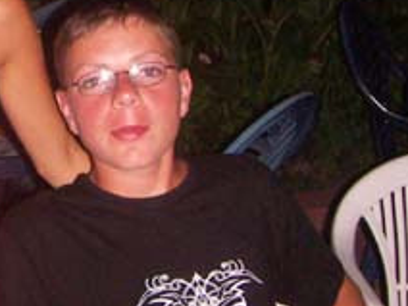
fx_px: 1202
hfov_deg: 18.3
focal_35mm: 102
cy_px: 127
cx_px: -79
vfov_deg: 14.5
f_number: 2.8
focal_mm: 4.7
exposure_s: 1/50
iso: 200
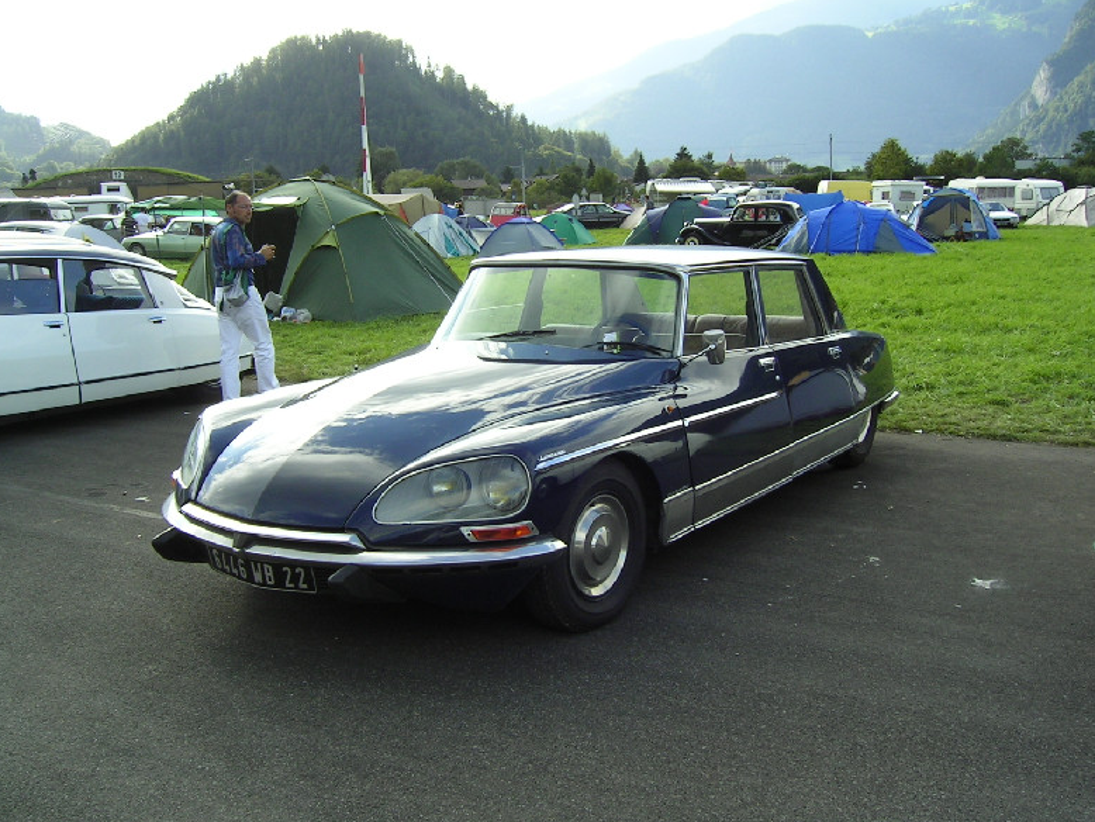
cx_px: 557
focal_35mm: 37
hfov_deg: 50.1
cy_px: 415
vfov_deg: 38.7
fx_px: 1171
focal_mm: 5.6
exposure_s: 1/132
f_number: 4.8
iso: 50
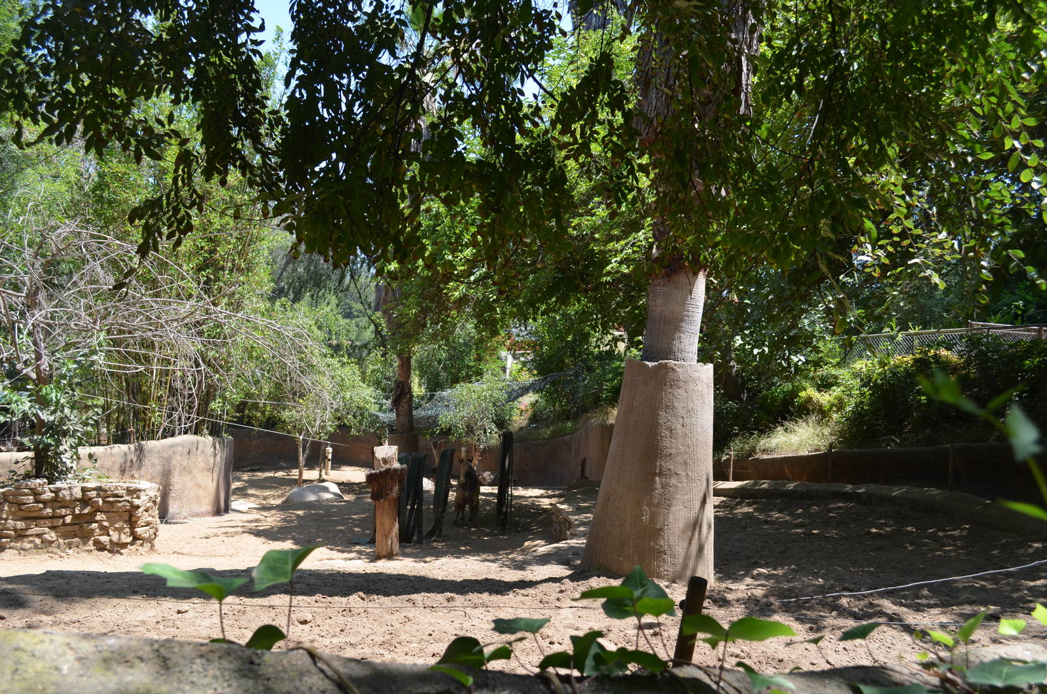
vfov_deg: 39.8
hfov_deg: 57.3
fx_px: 958
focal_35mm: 33
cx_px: 524
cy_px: 347
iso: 200
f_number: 7.1
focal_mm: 22
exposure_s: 1/200
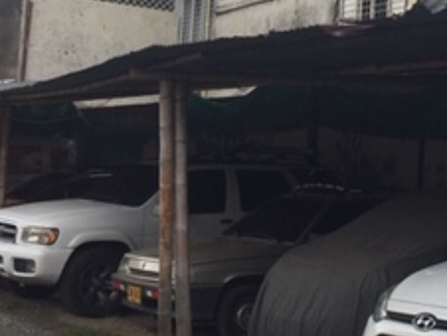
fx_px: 1060
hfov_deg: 23.7
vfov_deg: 18.0
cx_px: 299
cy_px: 123
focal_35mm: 82
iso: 32
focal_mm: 4.15
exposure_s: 1/1412
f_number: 2.2
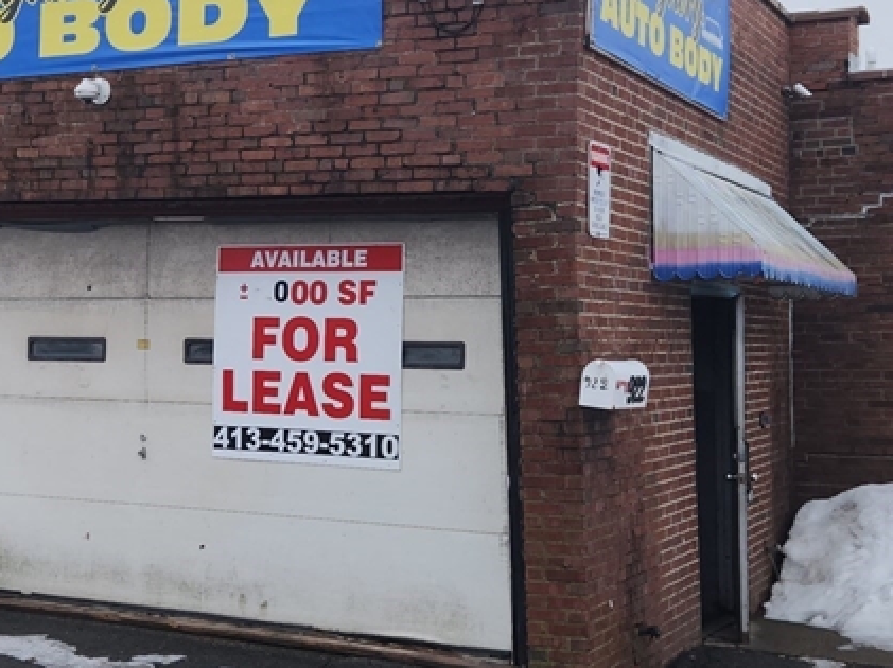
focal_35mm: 56
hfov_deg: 34.2
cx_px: 350
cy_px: 339
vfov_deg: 26.1
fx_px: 1443
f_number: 1.8
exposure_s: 1/443
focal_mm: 5.4
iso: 20
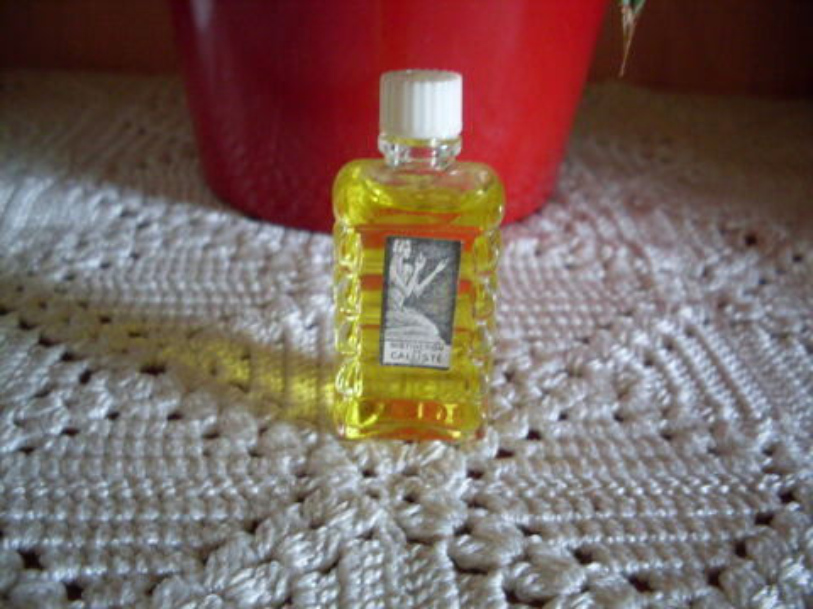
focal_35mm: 38
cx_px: 406
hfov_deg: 49.0
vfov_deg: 37.7
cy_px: 304
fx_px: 892
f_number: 2.8
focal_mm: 6.3
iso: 200
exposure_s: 1/30
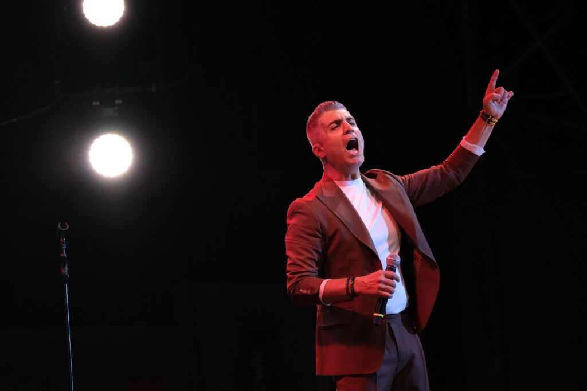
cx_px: 294
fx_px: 2445
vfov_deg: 9.1
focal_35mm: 150
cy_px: 196
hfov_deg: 13.7
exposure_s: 1/320
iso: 2000
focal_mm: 100
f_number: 4.5
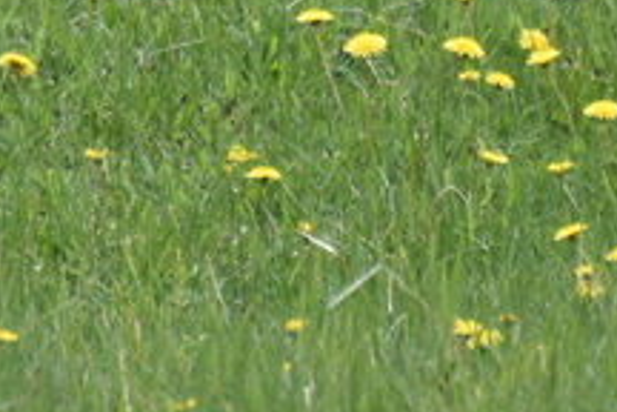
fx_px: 30471
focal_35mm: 1778
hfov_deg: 1.2
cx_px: 43
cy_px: -695
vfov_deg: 0.8
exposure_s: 1/640
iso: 320
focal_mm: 300
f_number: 5.6
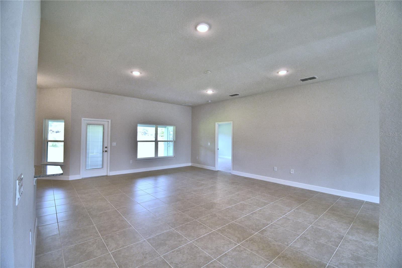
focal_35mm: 15
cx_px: 201
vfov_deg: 77.3
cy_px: 134
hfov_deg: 100.4
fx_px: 167
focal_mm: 10
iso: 360
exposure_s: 1/125
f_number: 4.5
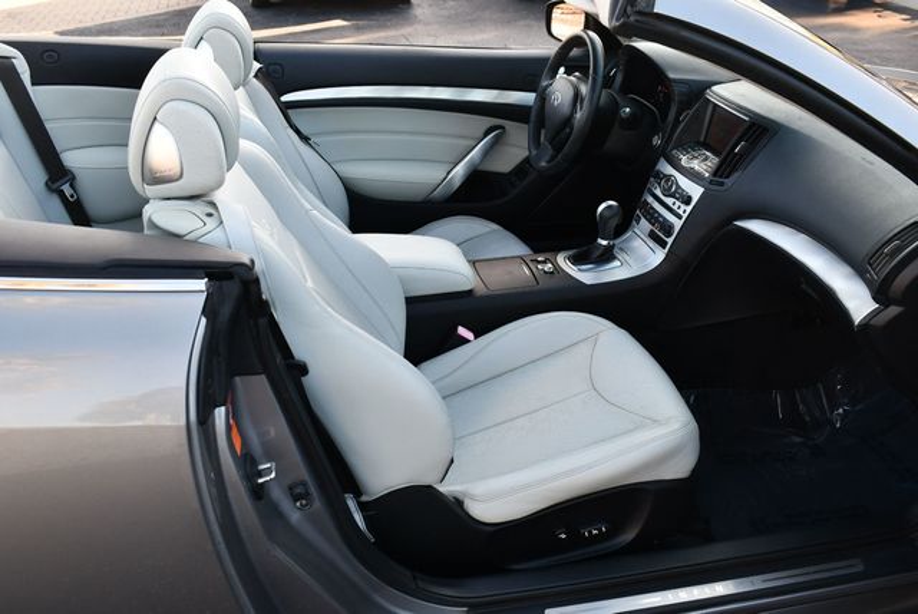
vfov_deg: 36.9
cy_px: 307
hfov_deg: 53.1
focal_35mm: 36
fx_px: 919
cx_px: 459
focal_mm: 18
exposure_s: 1/250
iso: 400
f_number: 5
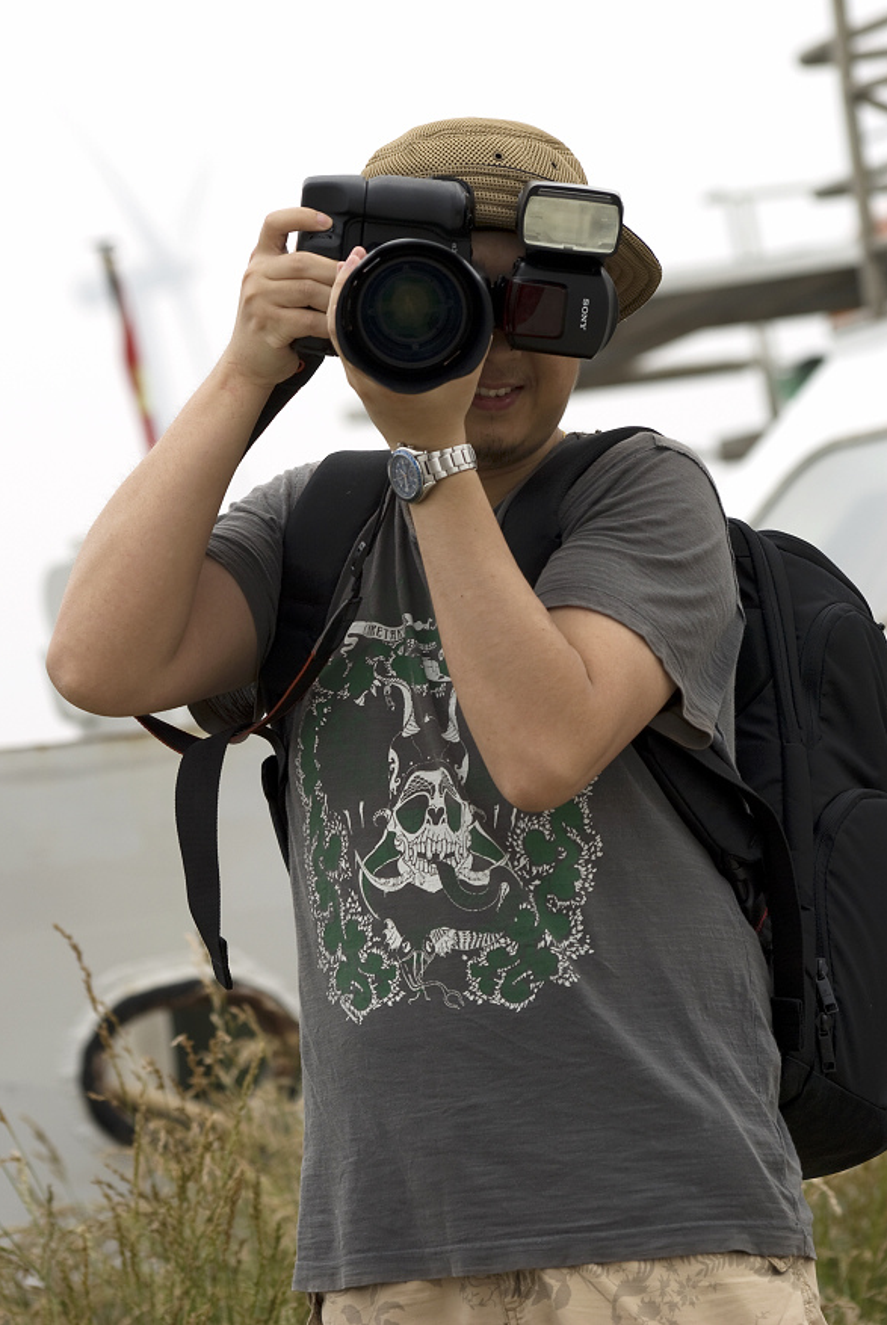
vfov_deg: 8.7
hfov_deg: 5.9
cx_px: 434
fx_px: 8680
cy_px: 647
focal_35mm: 236
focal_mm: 153
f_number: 6.3
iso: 100
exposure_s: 1/200
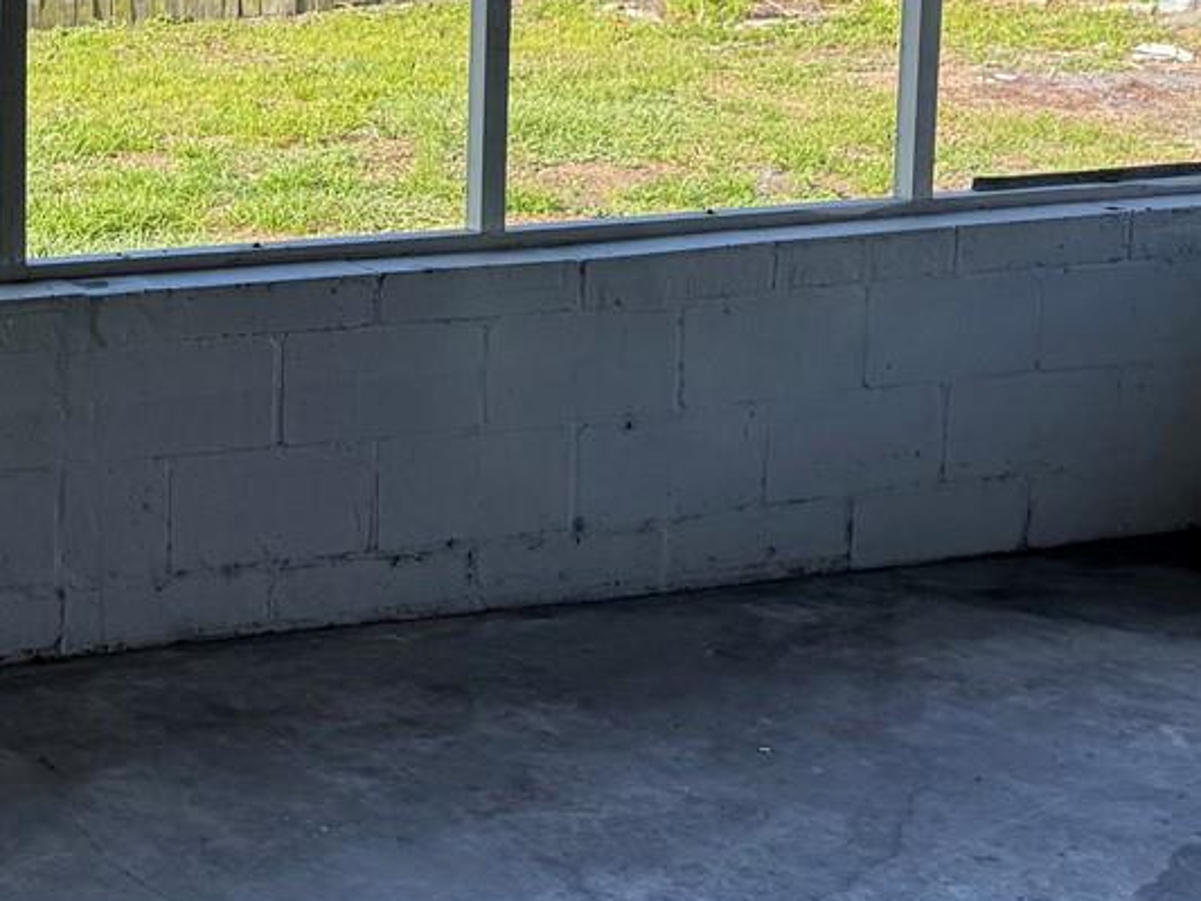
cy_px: 45
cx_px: -342
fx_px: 2499
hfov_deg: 23.9
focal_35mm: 72
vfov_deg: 19.9
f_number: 1.78
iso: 80
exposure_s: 1/535
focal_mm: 6.76
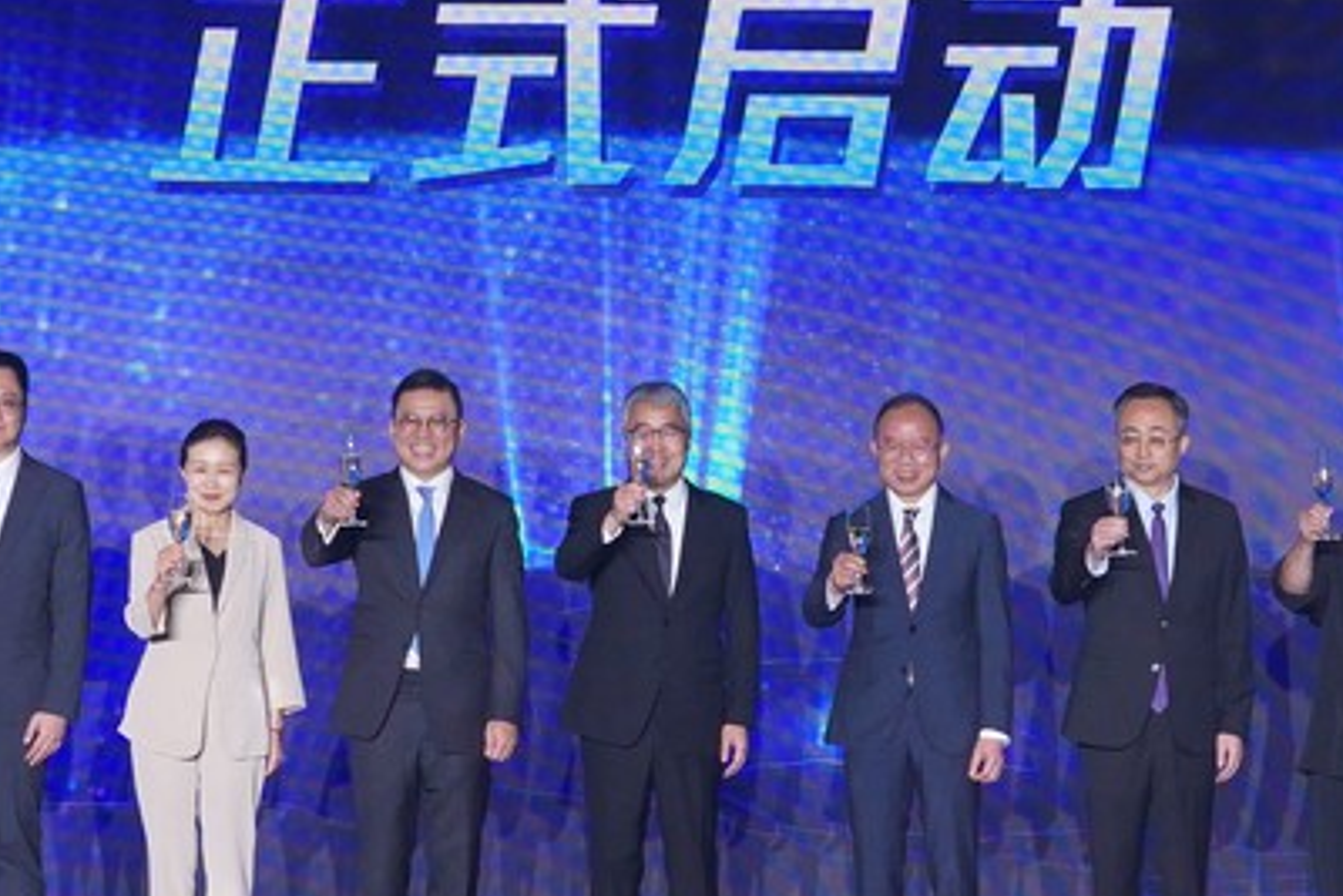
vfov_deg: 8.3
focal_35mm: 165
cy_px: 91
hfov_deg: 12.4
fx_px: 6157
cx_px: 611
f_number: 8
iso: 2500
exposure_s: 1/250
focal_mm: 55
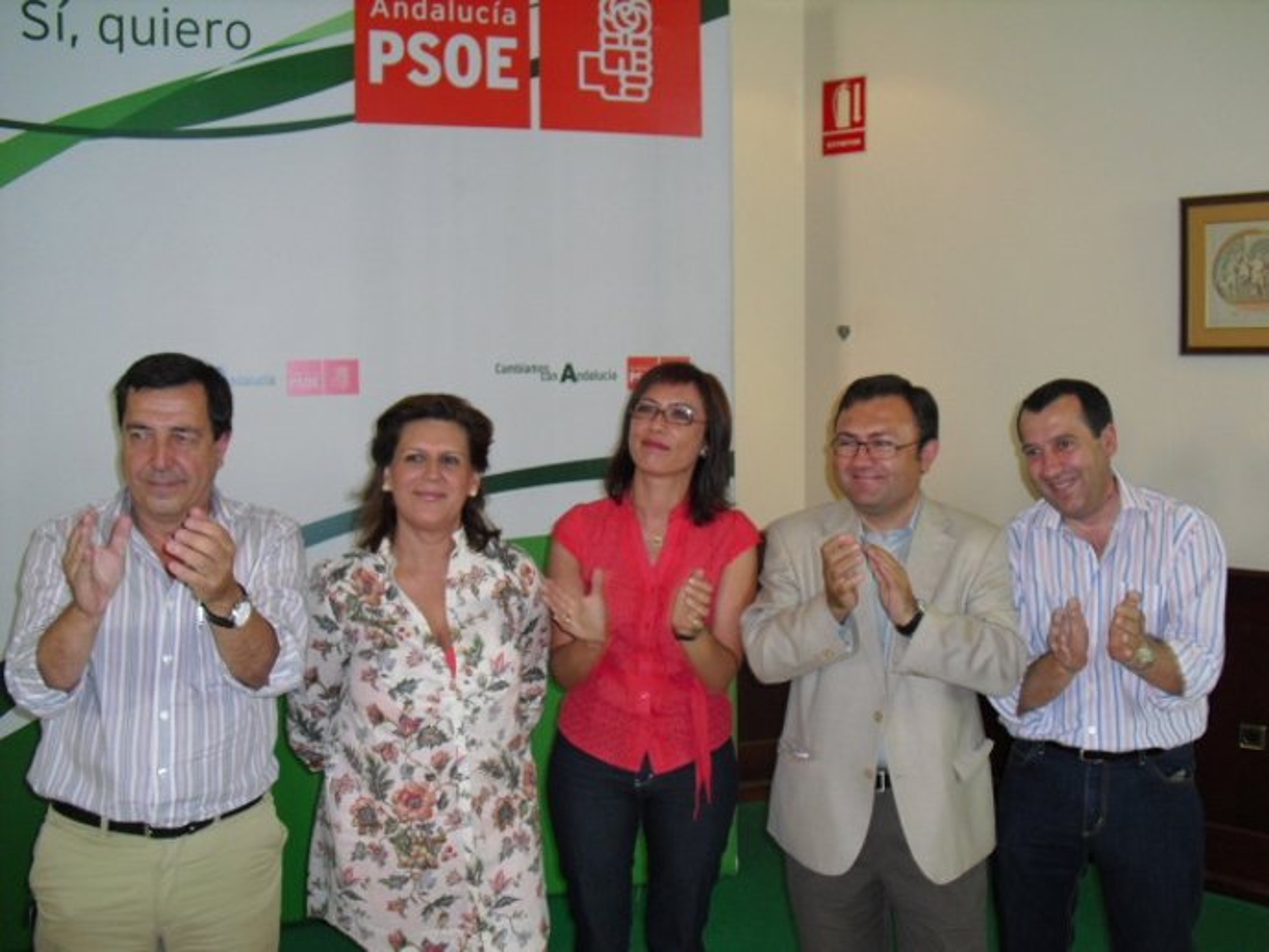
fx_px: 1320
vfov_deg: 39.7
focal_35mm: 36
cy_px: 476
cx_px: 634
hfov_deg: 51.3
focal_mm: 6.3
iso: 200
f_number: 3.1
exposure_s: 1/60
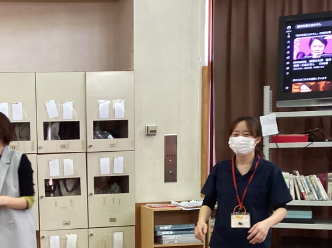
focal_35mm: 56
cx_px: 43
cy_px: 210
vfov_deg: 25.5
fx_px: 537
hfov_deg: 32.9
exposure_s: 1/50
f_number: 2.4
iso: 250
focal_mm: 3.3
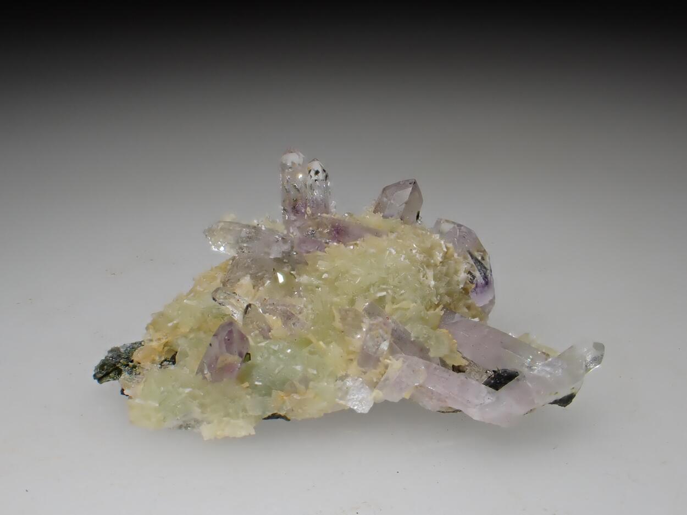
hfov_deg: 38.2
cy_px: 258
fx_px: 993
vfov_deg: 29.1
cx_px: 344
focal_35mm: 50
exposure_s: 1/200
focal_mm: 9.01
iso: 100
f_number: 4.5
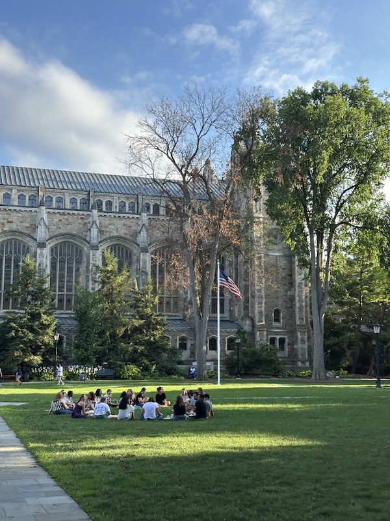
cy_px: 260
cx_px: 195
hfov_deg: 30.3
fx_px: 721
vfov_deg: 39.7
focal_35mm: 48
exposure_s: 1/1272
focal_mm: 6.86
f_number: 1.78
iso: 64
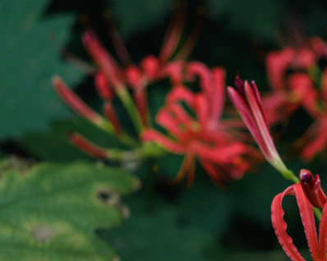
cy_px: 210
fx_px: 823
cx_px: 323
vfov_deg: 17.9
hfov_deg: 21.7
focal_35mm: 85
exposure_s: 1/45
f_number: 4
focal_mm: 35
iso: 100
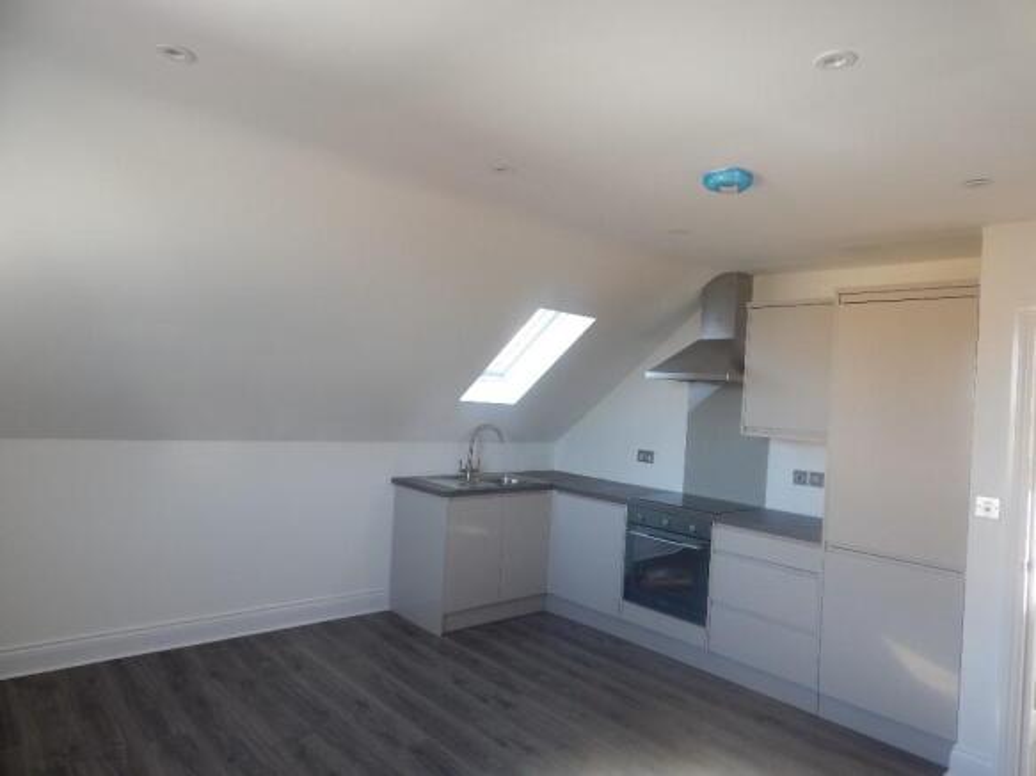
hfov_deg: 73.9
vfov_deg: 58.9
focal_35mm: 23
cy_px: 388
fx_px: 688
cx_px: 518
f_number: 3
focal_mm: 4
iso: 125
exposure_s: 1/50
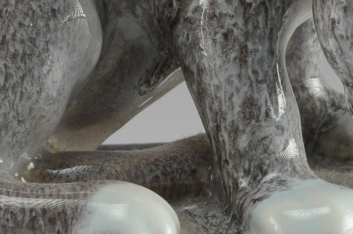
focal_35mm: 219
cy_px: 29
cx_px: 158
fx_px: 2143
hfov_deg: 9.4
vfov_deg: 6.2
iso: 100
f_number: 13
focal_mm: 40
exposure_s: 1/80
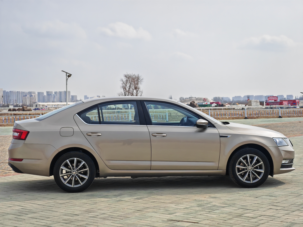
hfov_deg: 31.2
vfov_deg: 23.7
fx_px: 543
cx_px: 152
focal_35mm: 62
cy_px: 114
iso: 50
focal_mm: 6.38
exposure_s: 1/1000
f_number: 2.4
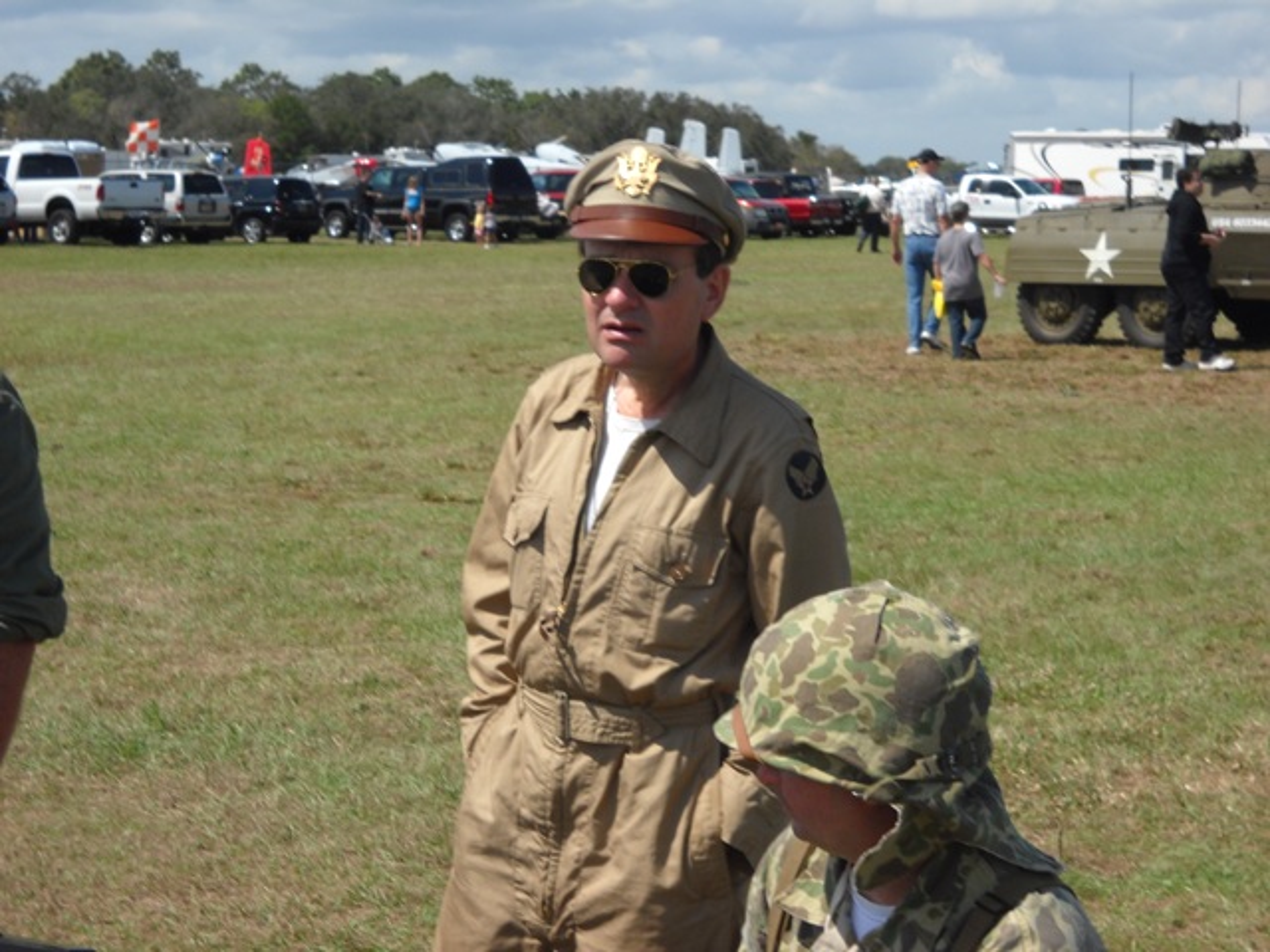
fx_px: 3302
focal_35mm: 90
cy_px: 476
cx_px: 635
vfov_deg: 16.4
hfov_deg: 21.8
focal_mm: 14.9
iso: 64
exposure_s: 1/148
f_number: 8.5
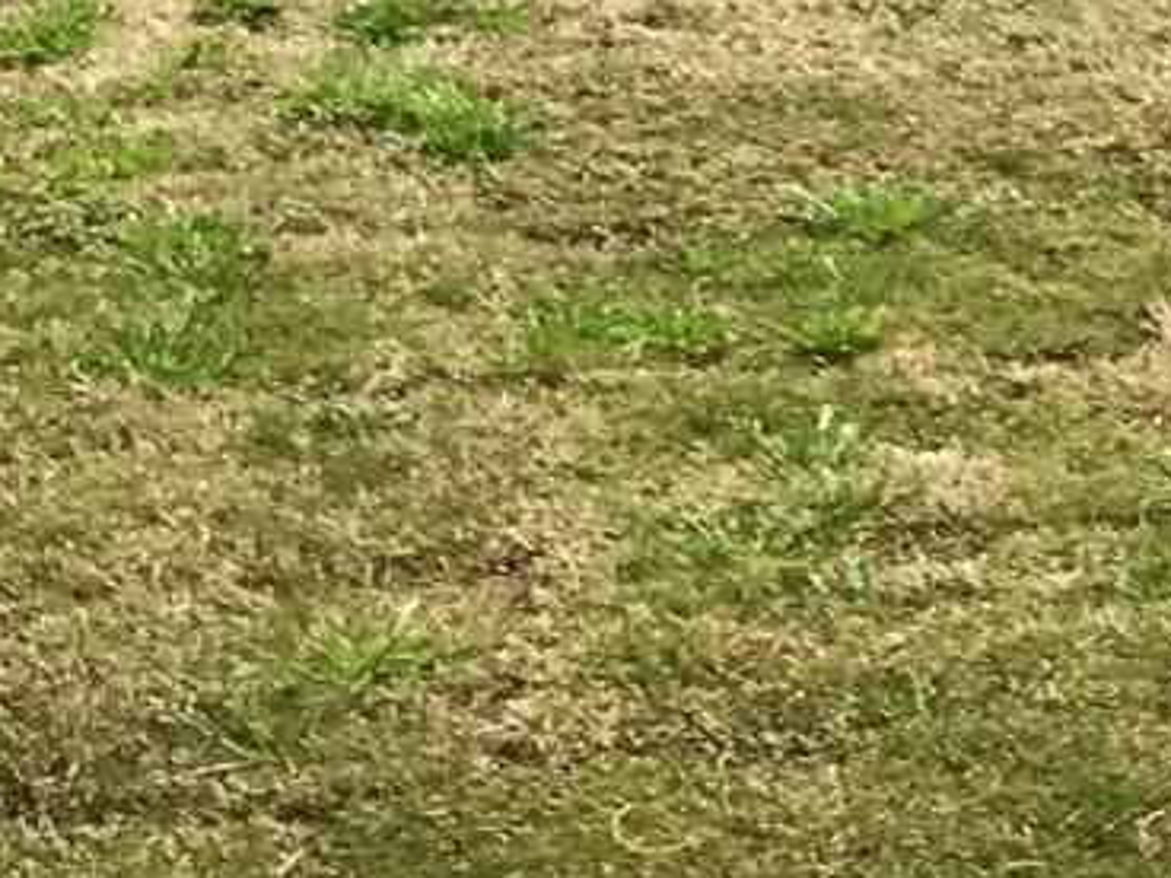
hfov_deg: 11.3
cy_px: 200
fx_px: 5277
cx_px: 2463
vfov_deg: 9.5
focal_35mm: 156
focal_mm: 3.99
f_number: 1.8
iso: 20
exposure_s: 1/1623
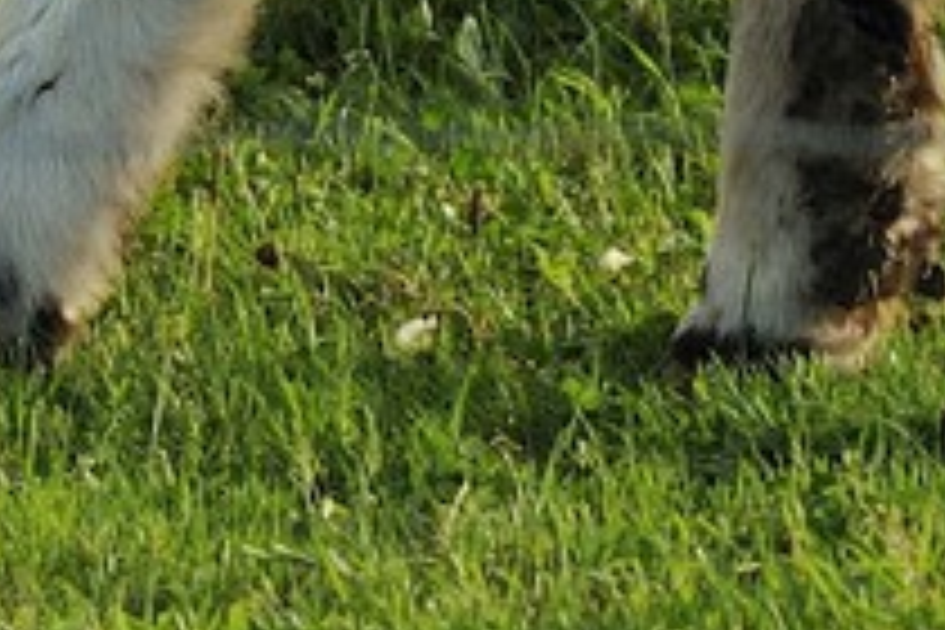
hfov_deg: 2.2
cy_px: -1058
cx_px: -1220
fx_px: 24411
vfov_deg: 1.5
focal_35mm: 930
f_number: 8
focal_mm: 122
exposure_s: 1/200
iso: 200
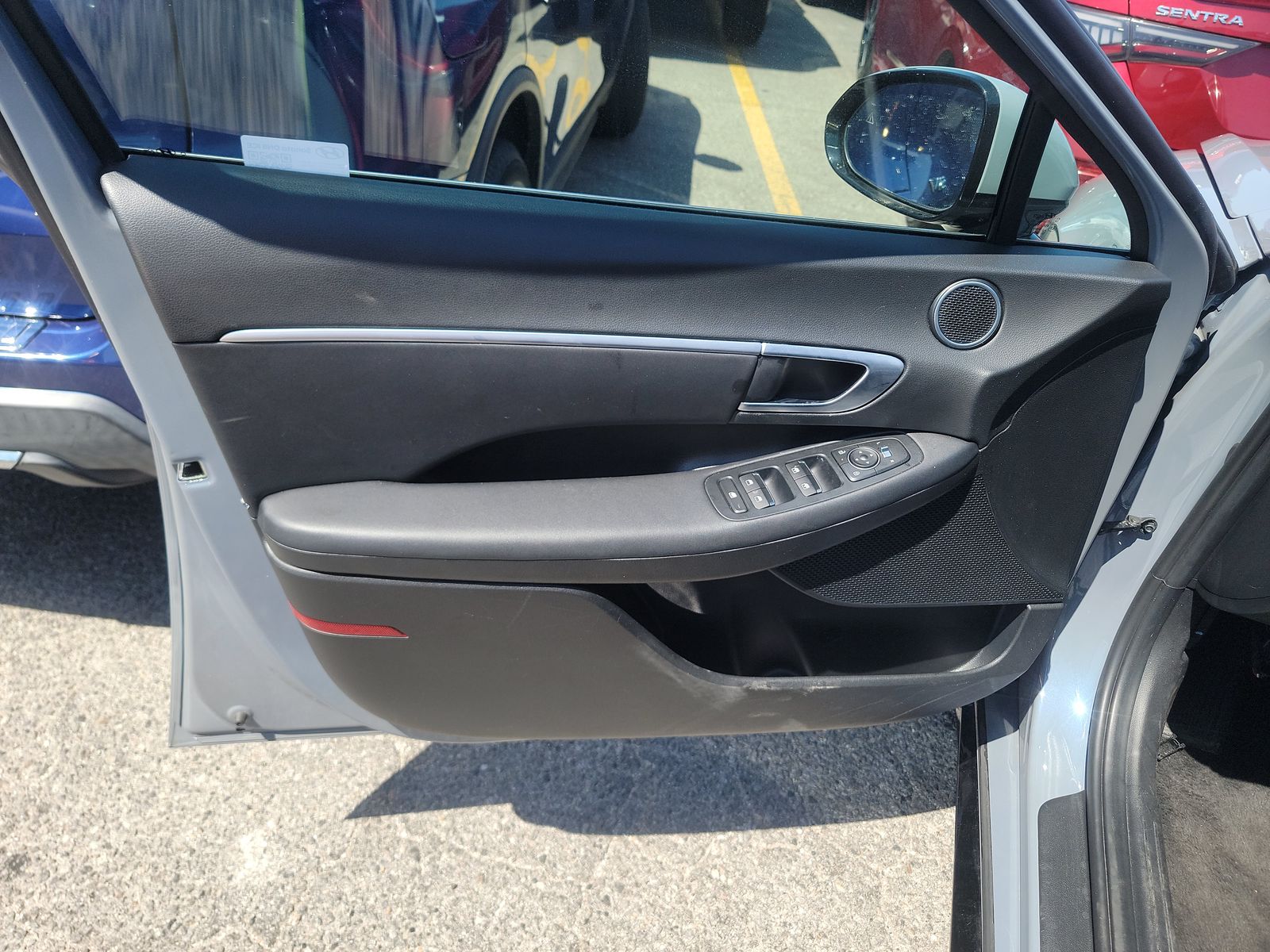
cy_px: 476
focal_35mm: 24
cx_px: 635
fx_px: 881
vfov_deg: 56.8
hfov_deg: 71.6
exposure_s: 1/300
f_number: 1.8
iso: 50
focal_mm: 6.7
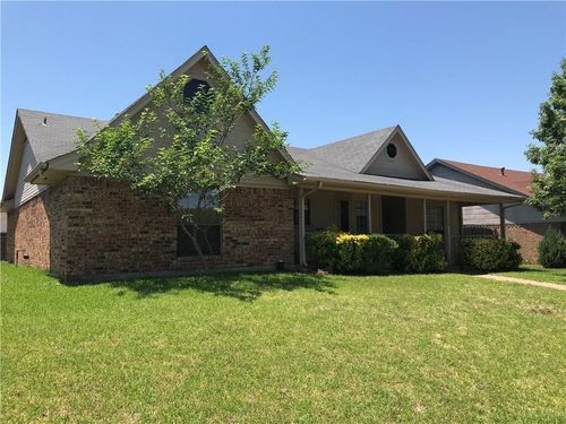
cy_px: 212
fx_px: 458
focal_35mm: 28
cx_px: 283
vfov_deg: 49.7
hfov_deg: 63.4
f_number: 1.8
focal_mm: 3.99
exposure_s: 1/2083
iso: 20
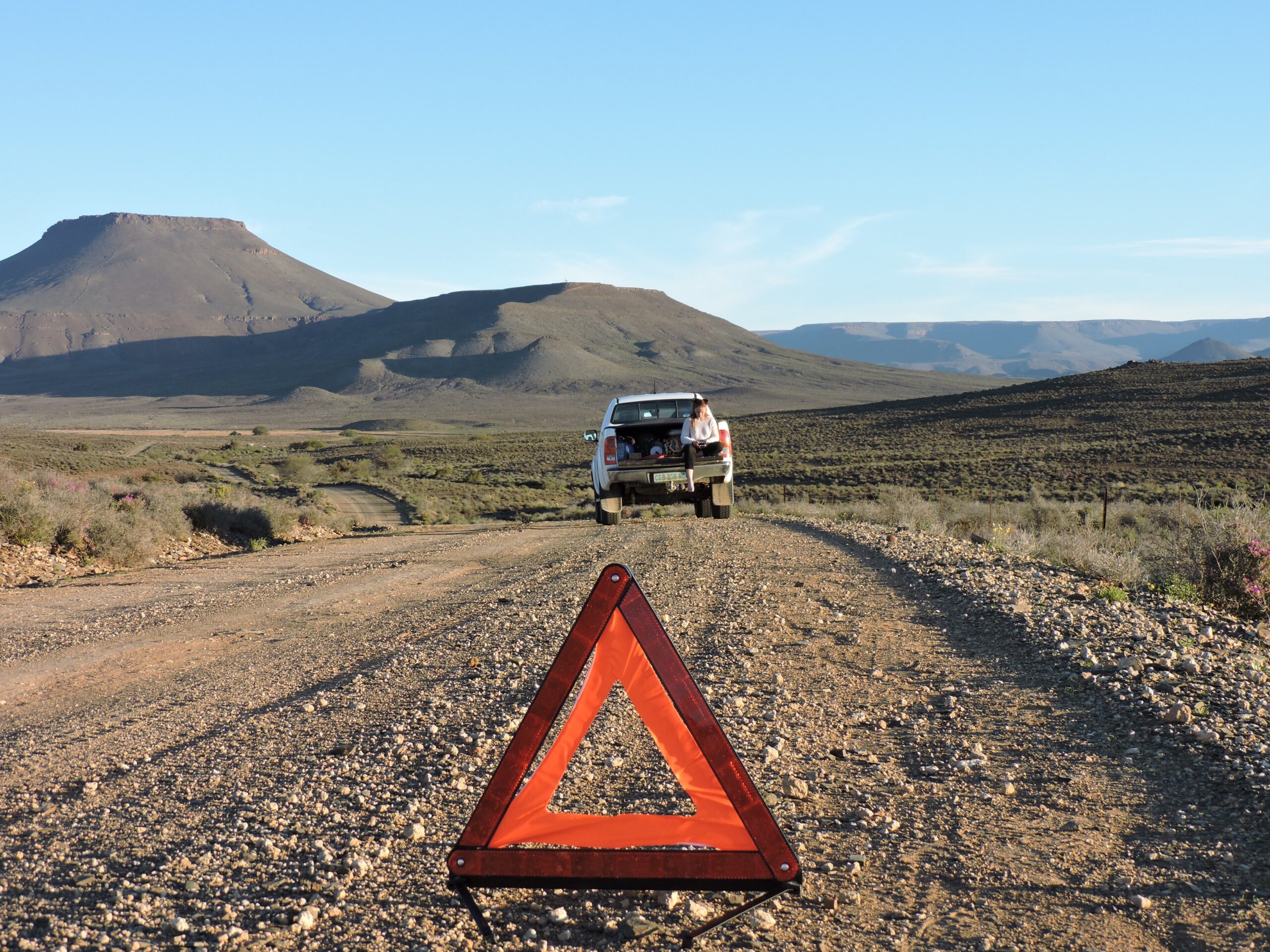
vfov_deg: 29.1
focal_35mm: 50
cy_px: 476
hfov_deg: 38.2
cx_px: 635
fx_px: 1834
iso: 100
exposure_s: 1/320
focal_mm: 8.9
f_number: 3.6
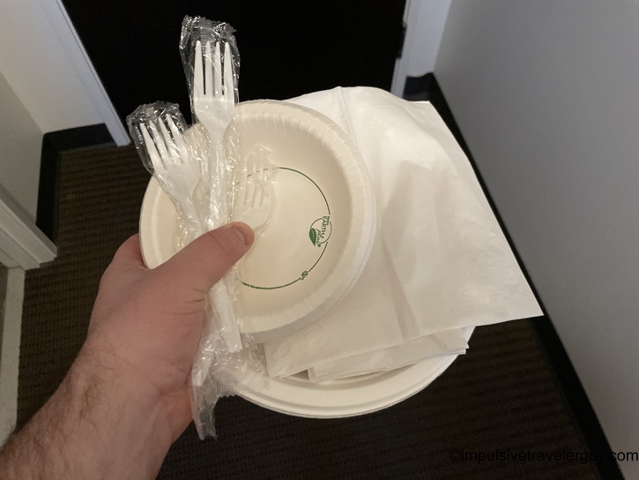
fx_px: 480
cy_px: 240
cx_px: 320
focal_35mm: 26
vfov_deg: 53.1
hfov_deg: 67.3
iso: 640
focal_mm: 4.2
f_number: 1.6
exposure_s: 1/40
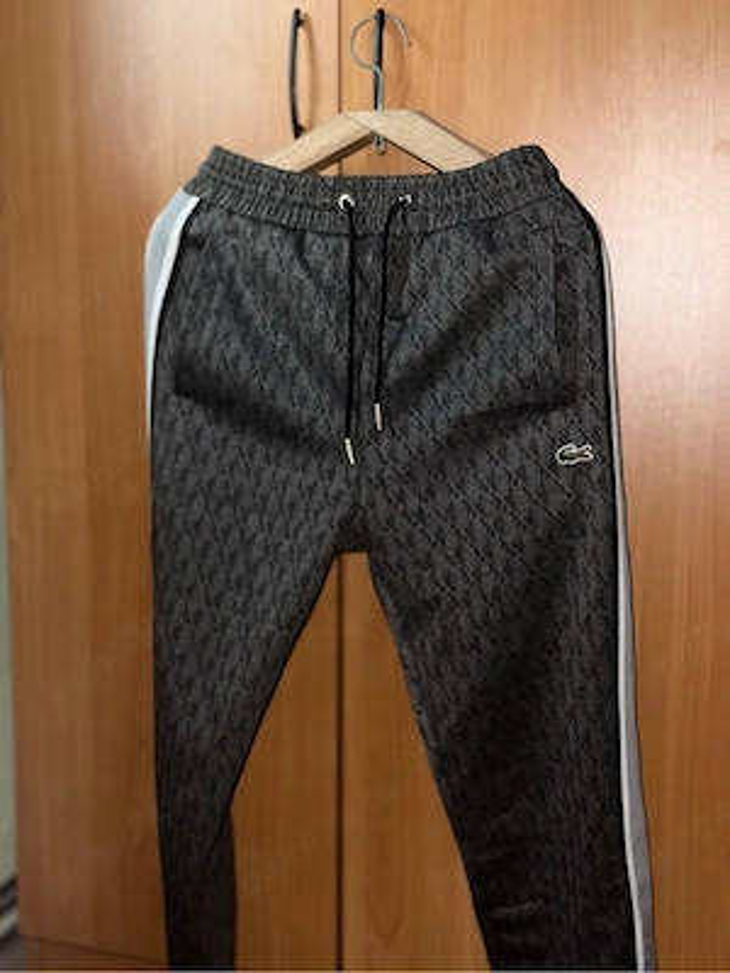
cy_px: 486
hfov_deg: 30.3
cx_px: 365
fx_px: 1350
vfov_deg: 39.7
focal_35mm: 48
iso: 64
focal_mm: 6.76
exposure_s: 1/4
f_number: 1.78
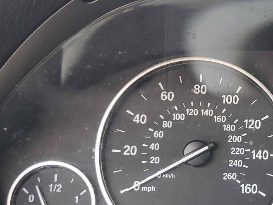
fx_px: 497
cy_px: 89
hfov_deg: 28.4
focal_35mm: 63
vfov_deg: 23.3
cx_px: 286
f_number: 1.5
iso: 65
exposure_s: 1/100
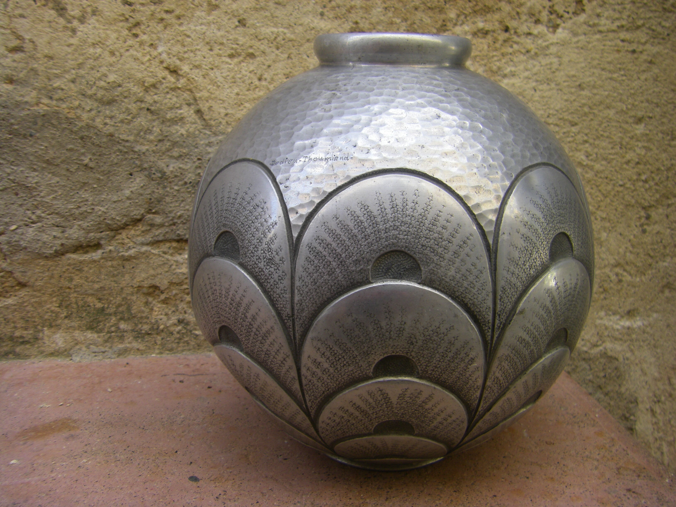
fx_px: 742
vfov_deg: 37.7
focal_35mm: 38
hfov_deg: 49.0
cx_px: 338
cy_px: 254
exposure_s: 1/125
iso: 64
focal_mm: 6.3
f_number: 3.5
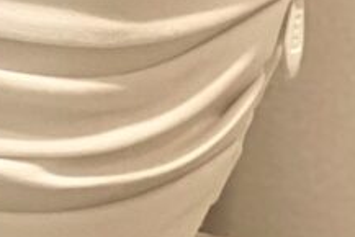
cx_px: -507
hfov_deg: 3.4
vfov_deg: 2.3
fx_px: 5822
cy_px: -402
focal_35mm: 590
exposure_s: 1/120
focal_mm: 9
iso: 160
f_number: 2.8
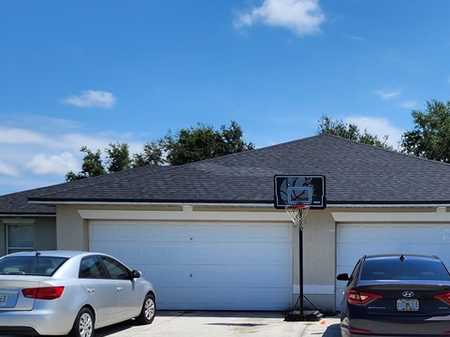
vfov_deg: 28.7
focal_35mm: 49
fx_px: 637
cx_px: 323
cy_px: 289
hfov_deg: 38.2
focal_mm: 6.4
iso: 12
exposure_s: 1/2088
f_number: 1.8
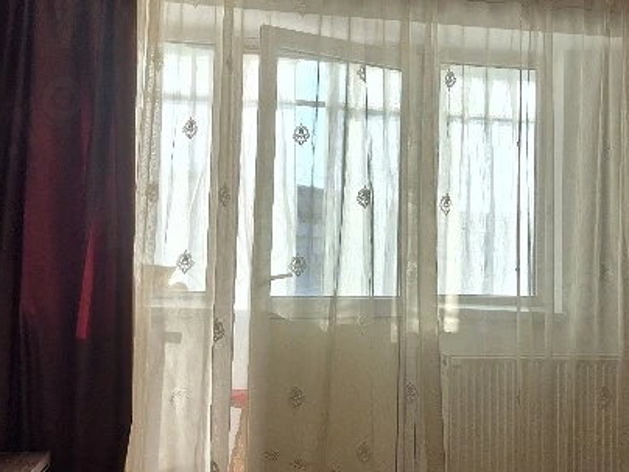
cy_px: 210
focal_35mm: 57
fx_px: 1036
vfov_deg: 25.6
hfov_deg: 33.5
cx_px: 423
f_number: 1.8
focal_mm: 5.4
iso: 25
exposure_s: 1/286
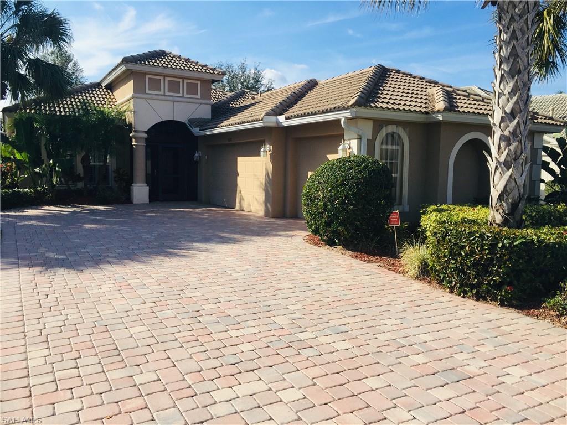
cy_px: 212
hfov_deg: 61.7
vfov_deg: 48.2
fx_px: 475
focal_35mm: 29
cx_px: 284
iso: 32
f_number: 2.2
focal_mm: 4.15
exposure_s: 1/1721
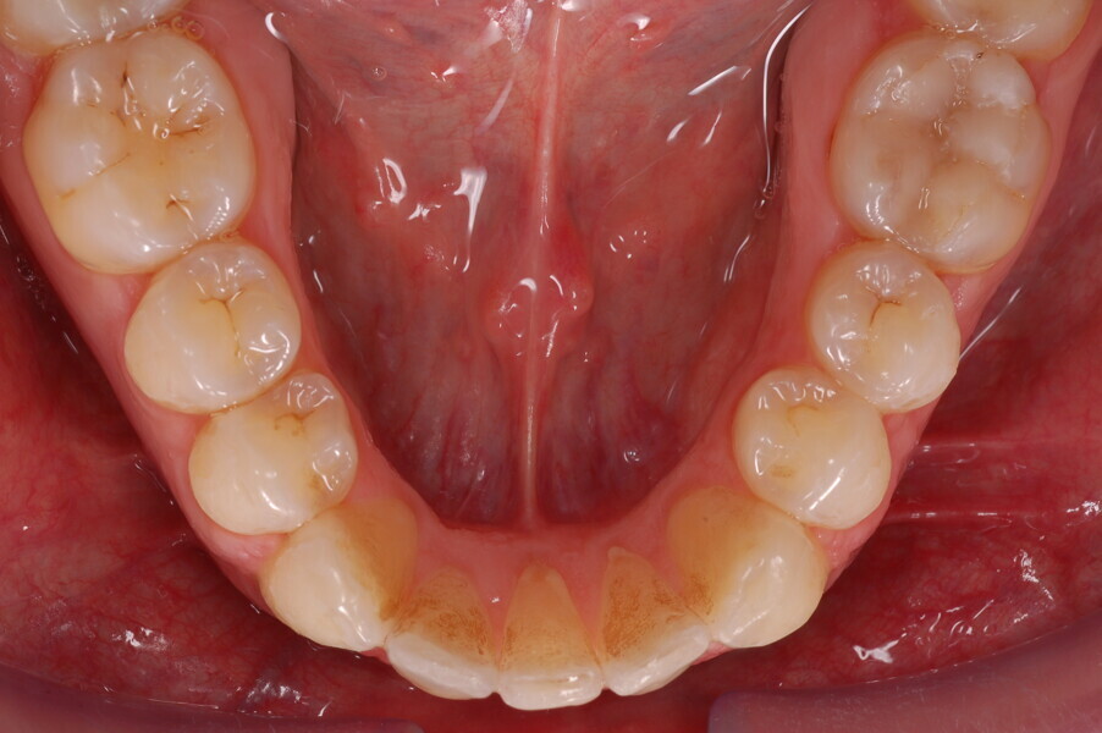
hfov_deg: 22.6
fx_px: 2753
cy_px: 366
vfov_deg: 15.2
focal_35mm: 90
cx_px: 551
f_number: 25
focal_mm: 60
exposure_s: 1/125
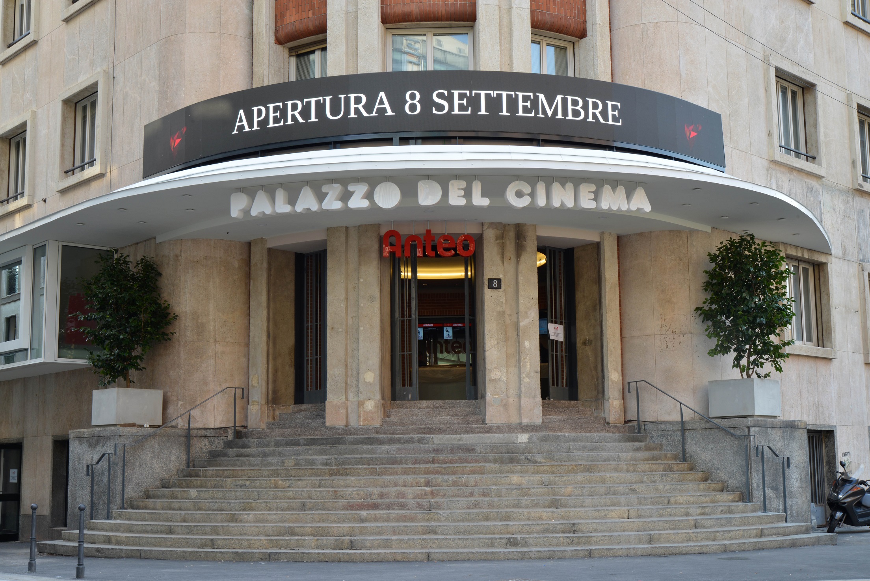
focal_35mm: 48
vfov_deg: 28.1
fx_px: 1160
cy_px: 290
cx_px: 435
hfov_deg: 41.1
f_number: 16
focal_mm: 48
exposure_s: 1/15
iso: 200
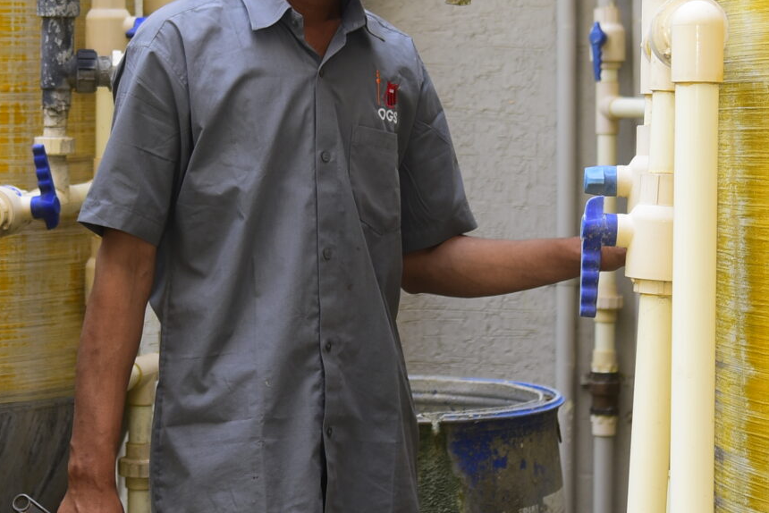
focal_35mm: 131
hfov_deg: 15.6
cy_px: 76
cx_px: 237
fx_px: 2799
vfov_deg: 10.4
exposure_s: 1/160
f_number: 4
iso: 200
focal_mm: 44
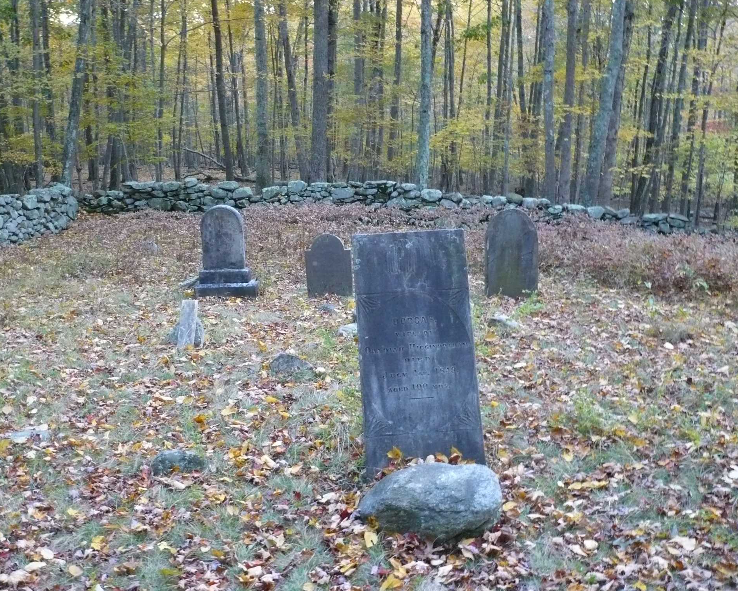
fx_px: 808
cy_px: 298
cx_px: 354
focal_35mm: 37
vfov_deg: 40.1
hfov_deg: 49.1
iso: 400
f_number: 2.8
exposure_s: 1/30
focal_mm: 5.8
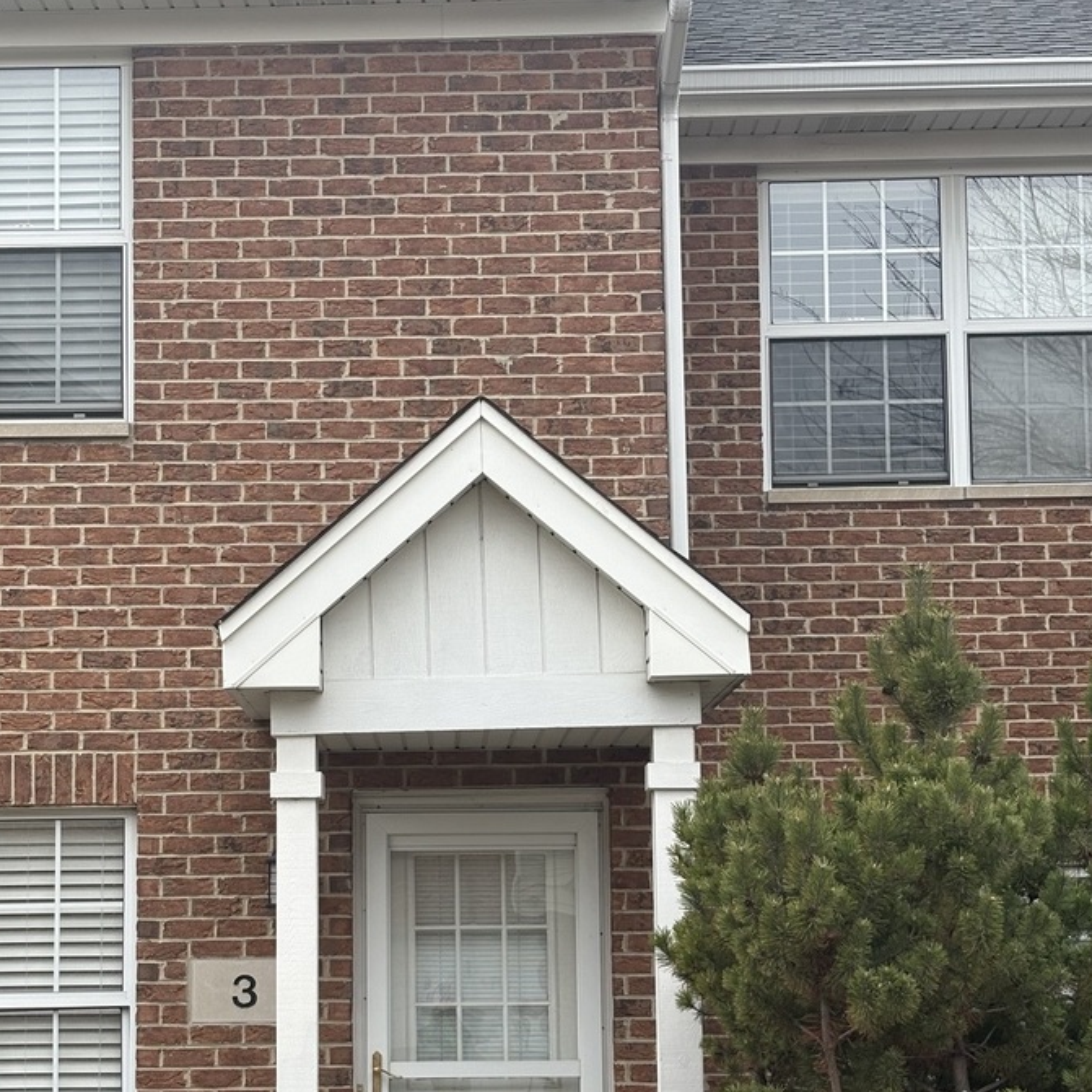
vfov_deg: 23.3
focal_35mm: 74
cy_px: 644
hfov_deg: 23.3
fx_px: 2641
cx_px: 446
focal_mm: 5.96
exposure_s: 1/1032
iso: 32
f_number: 1.6
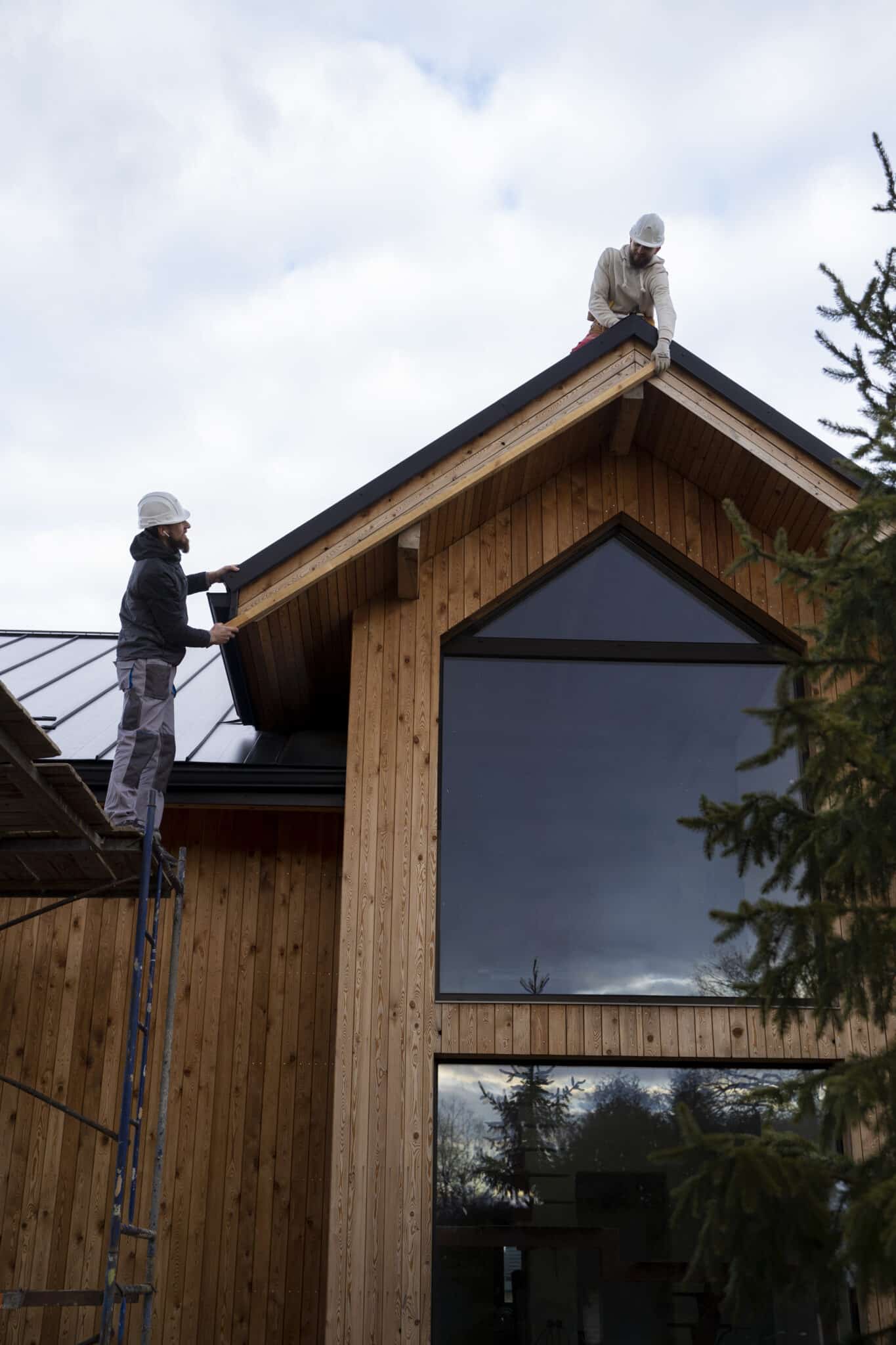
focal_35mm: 40
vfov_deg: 48.5
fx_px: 1493
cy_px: 672
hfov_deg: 33.4
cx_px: 448
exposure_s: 1/250
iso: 200
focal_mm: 40
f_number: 3.5
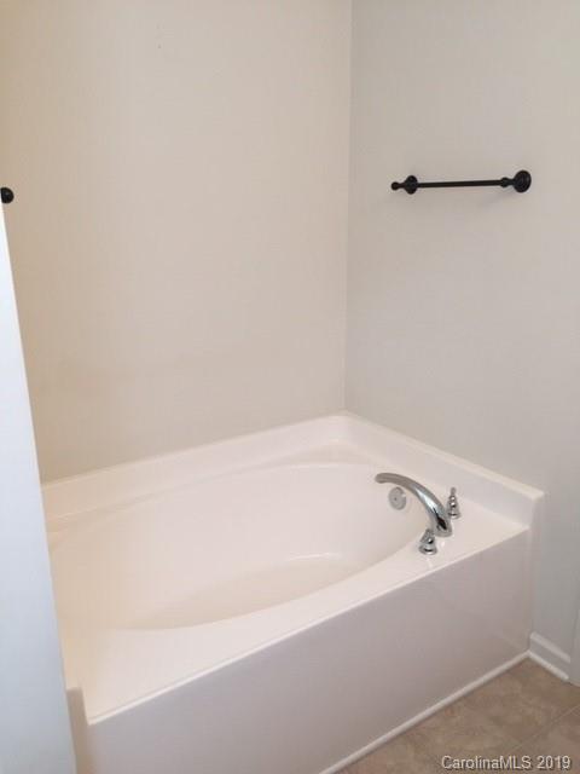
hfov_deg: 48.2
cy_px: 387
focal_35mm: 29
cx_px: 290
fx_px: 648
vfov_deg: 61.7
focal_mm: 4.15
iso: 32
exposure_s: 1/30
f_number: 2.2
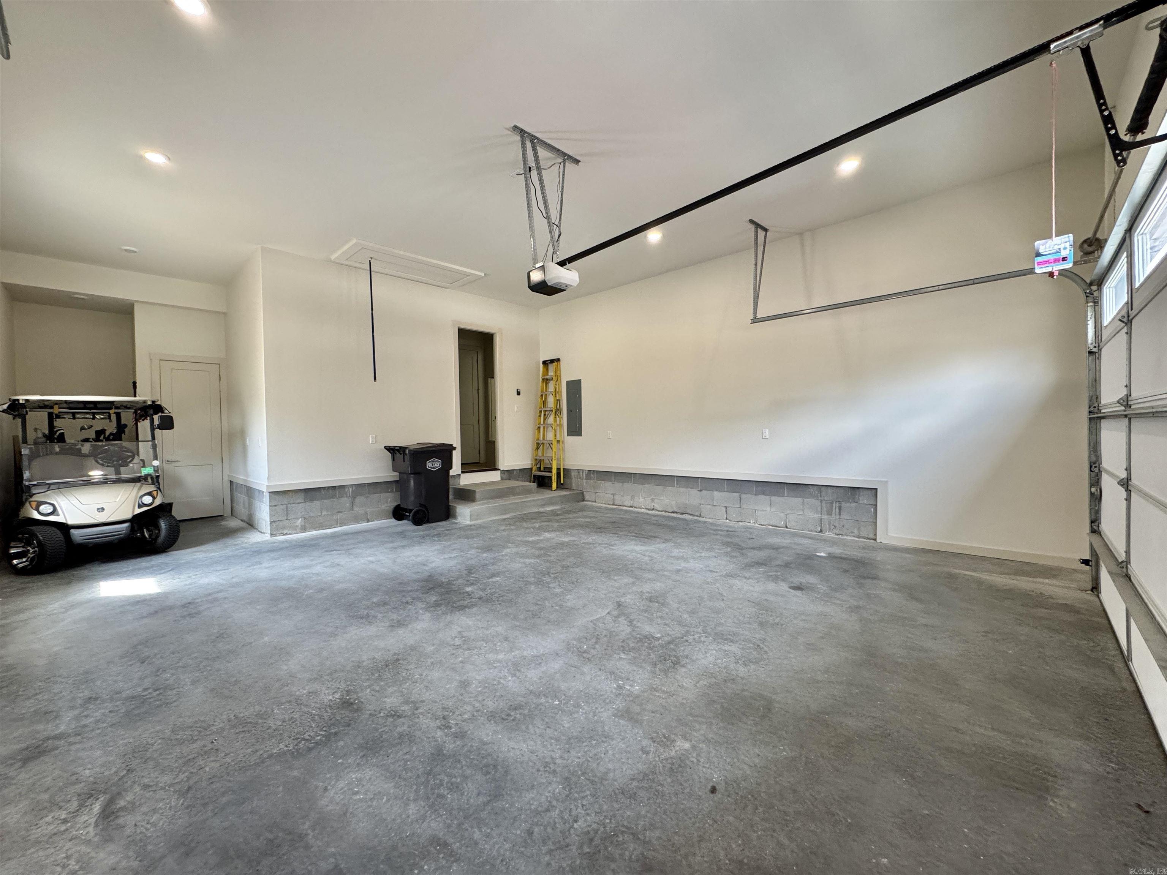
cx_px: 584
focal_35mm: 14
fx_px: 472
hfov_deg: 102.1
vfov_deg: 85.7
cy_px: 438
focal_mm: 2.22
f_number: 2.2
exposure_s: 1/120
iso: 250
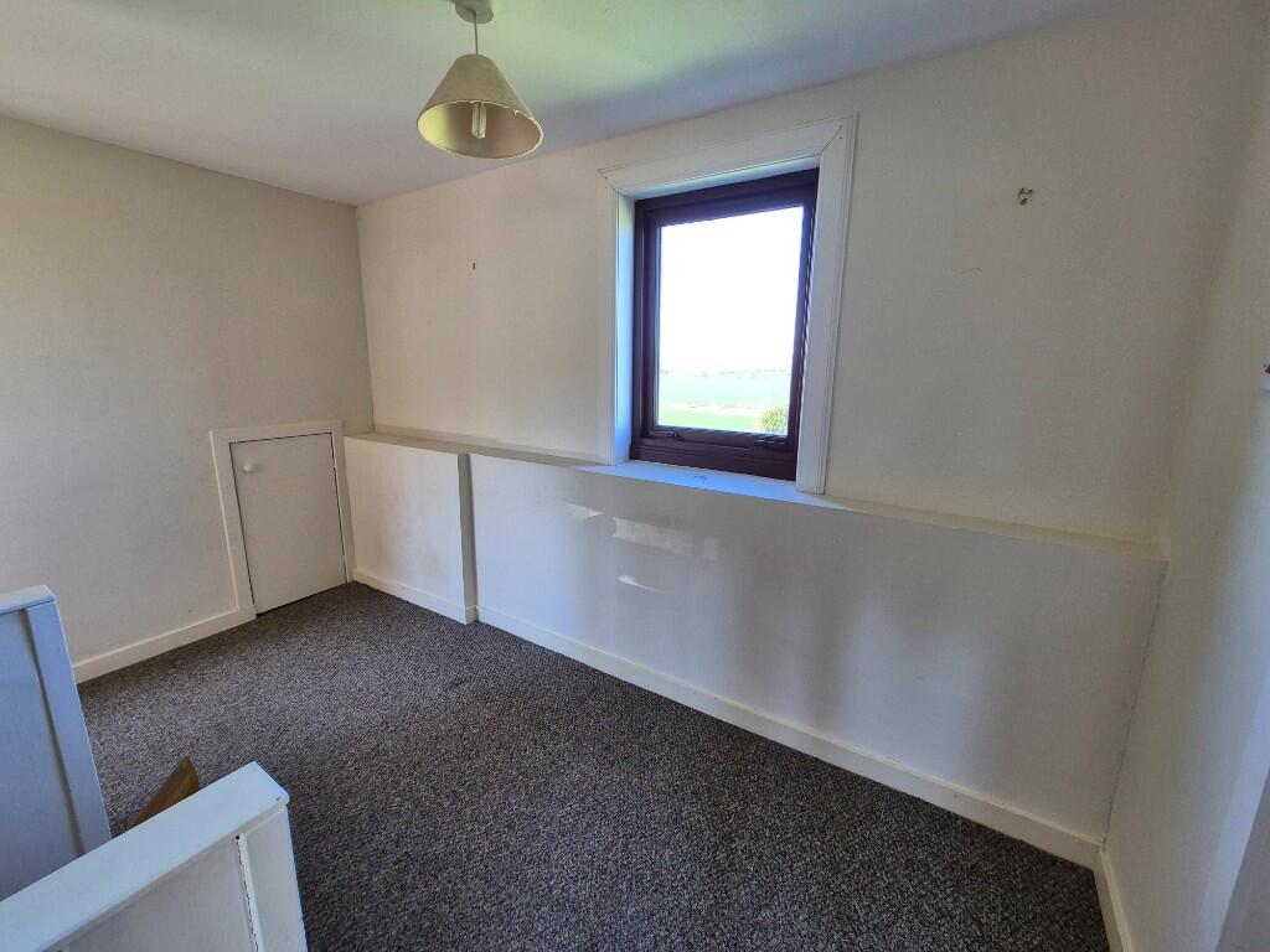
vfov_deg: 89.9
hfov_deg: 106.2
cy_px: 476
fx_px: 477
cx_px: 635
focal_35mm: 13
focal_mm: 2.2
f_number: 2.2
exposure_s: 1/100
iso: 125
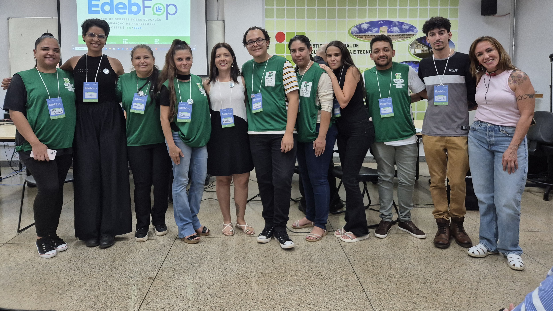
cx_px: 278
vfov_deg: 43.8
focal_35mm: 26
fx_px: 381
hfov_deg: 71.9
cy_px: 107
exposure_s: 1/120
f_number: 1.8
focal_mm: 5.4
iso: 250
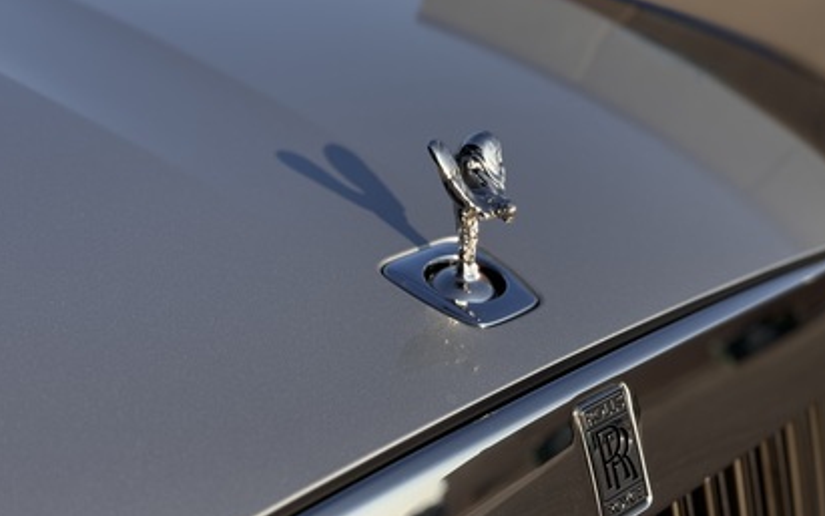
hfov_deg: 38.9
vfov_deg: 24.9
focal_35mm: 52
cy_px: 264
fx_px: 1169
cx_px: 409
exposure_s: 1/4049
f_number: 1.78
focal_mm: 6.76
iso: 64
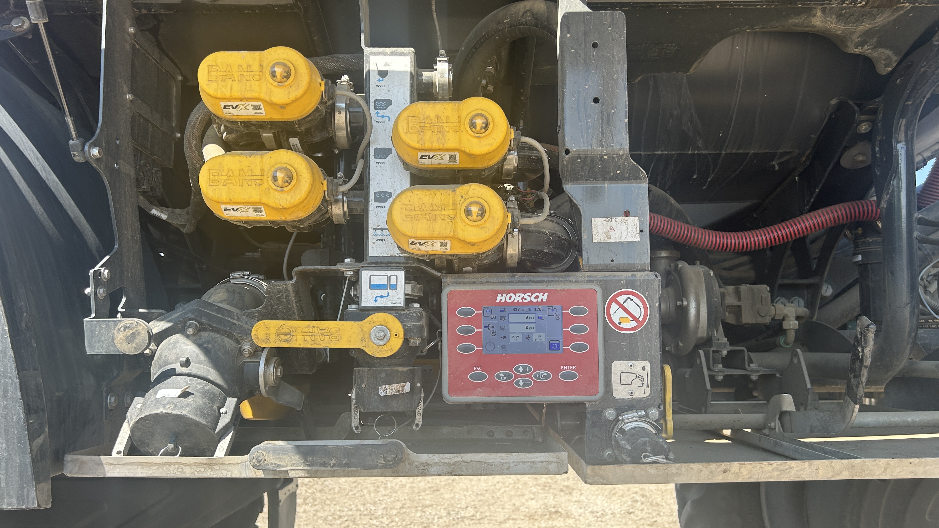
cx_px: 475
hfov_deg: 66.1
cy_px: 265
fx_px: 722
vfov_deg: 40.2
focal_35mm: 29
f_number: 1.5
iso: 50
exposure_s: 1/814
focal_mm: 5.7
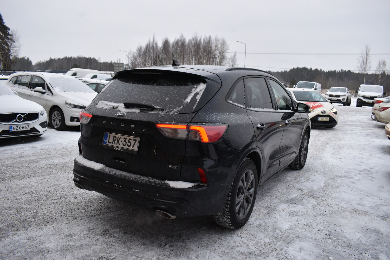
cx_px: 195
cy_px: 130
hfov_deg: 67.4
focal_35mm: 27
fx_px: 292
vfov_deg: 47.9
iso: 220
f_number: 5.6
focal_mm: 18
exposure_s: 1/125
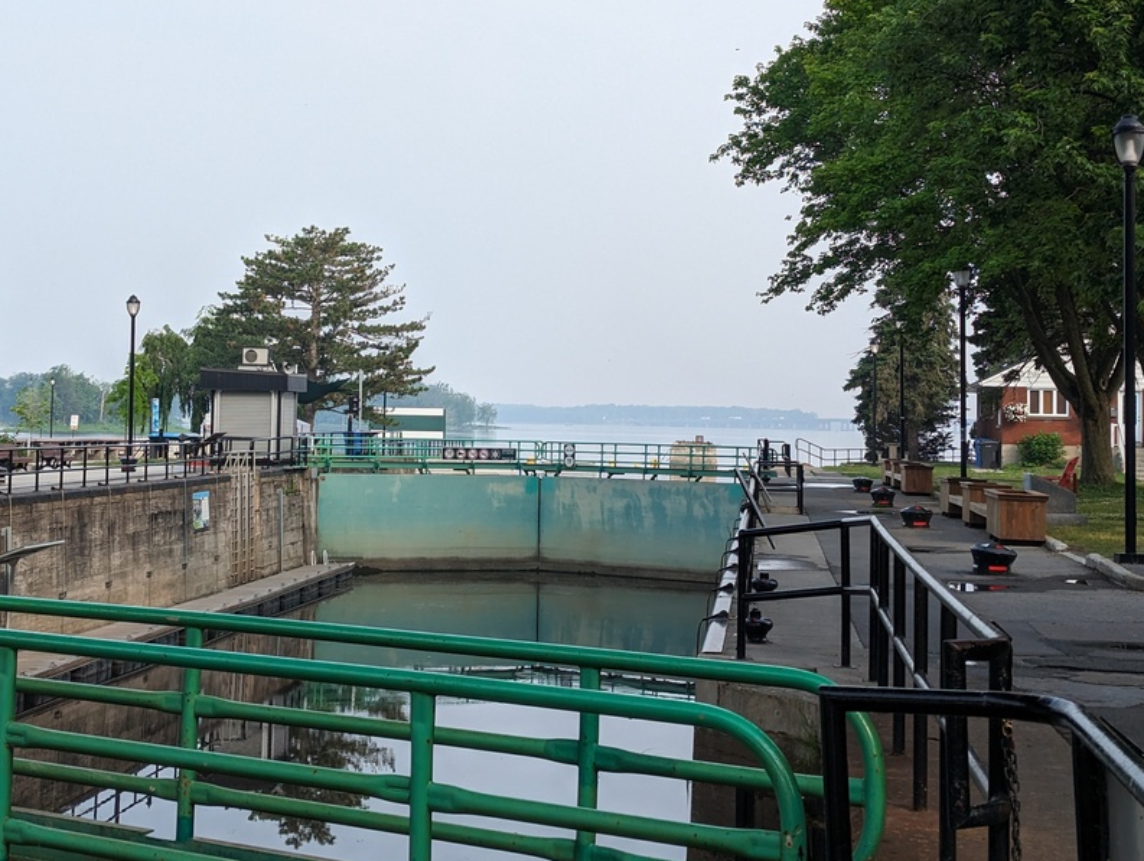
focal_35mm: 62
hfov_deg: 31.0
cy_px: 343
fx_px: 2052
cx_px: 437
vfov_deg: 23.7
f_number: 1.85
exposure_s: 1/1134
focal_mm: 6.81
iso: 65
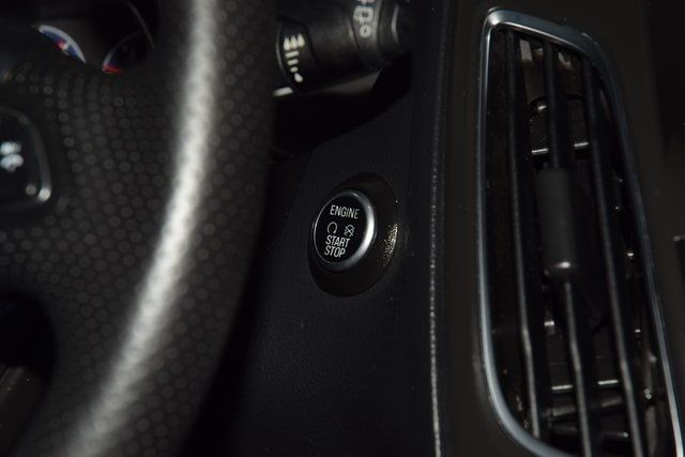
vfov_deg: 13.0
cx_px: 342
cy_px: 228
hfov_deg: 19.5
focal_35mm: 105
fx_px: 1998
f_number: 8
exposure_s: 1/125
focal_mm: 70
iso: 100
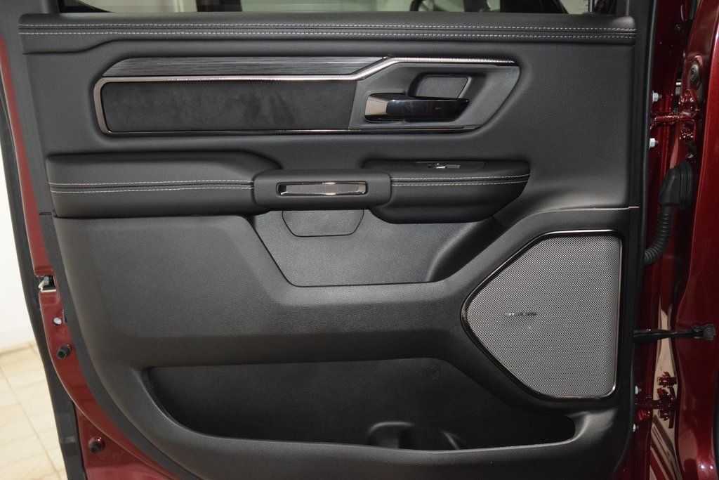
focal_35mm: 36
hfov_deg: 53.1
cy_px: 240
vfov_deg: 36.9
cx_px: 360
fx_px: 719
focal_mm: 24
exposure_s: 1/80
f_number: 3.8
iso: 3200
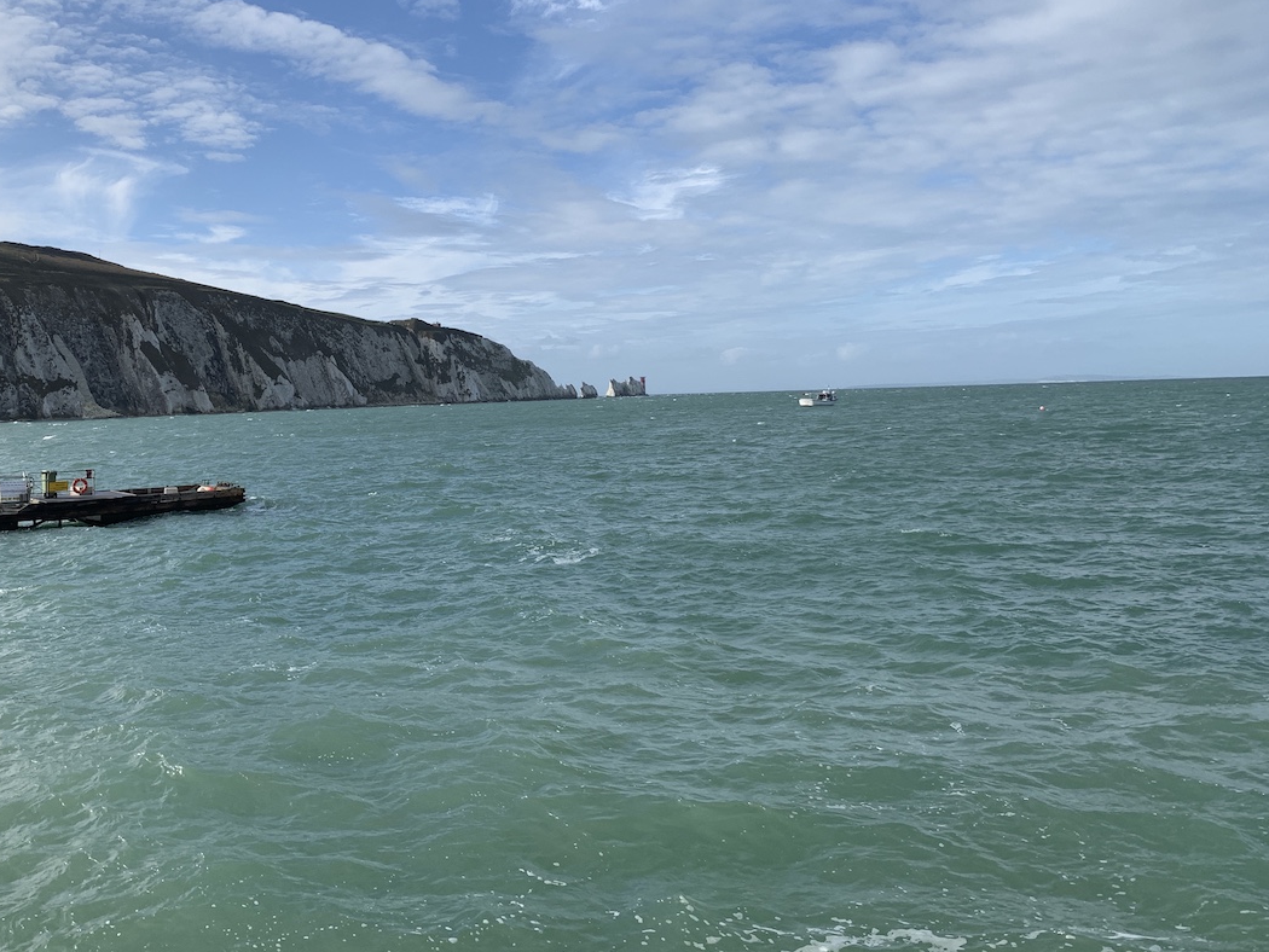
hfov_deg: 54.7
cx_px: 479
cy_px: 367
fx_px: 1210
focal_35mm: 33
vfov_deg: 42.7
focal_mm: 4.25
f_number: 1.8
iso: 25
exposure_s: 1/2481
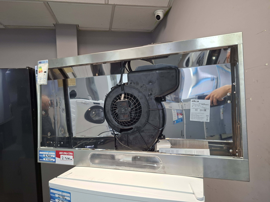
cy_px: 101
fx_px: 179
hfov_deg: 73.9
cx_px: 135
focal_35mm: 23
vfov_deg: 58.9
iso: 160
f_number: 1.8
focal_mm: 5.54
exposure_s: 1/50
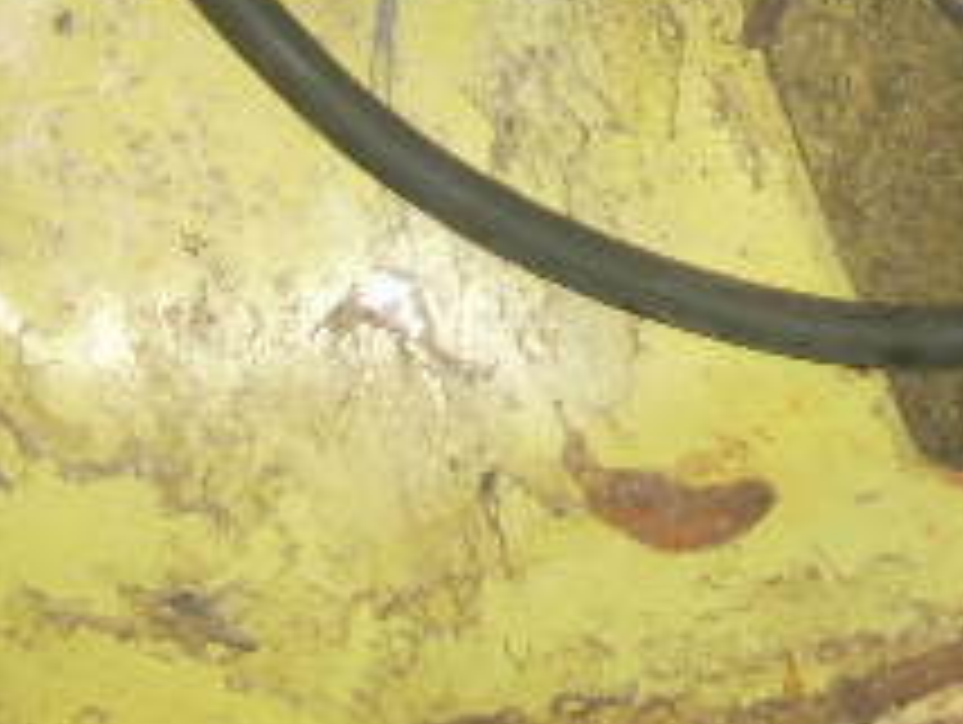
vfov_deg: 7.7
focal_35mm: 191
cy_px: -283
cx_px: 495
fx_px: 5319
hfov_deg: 10.3
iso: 100
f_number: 3.7
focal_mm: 10.75
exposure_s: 1/60
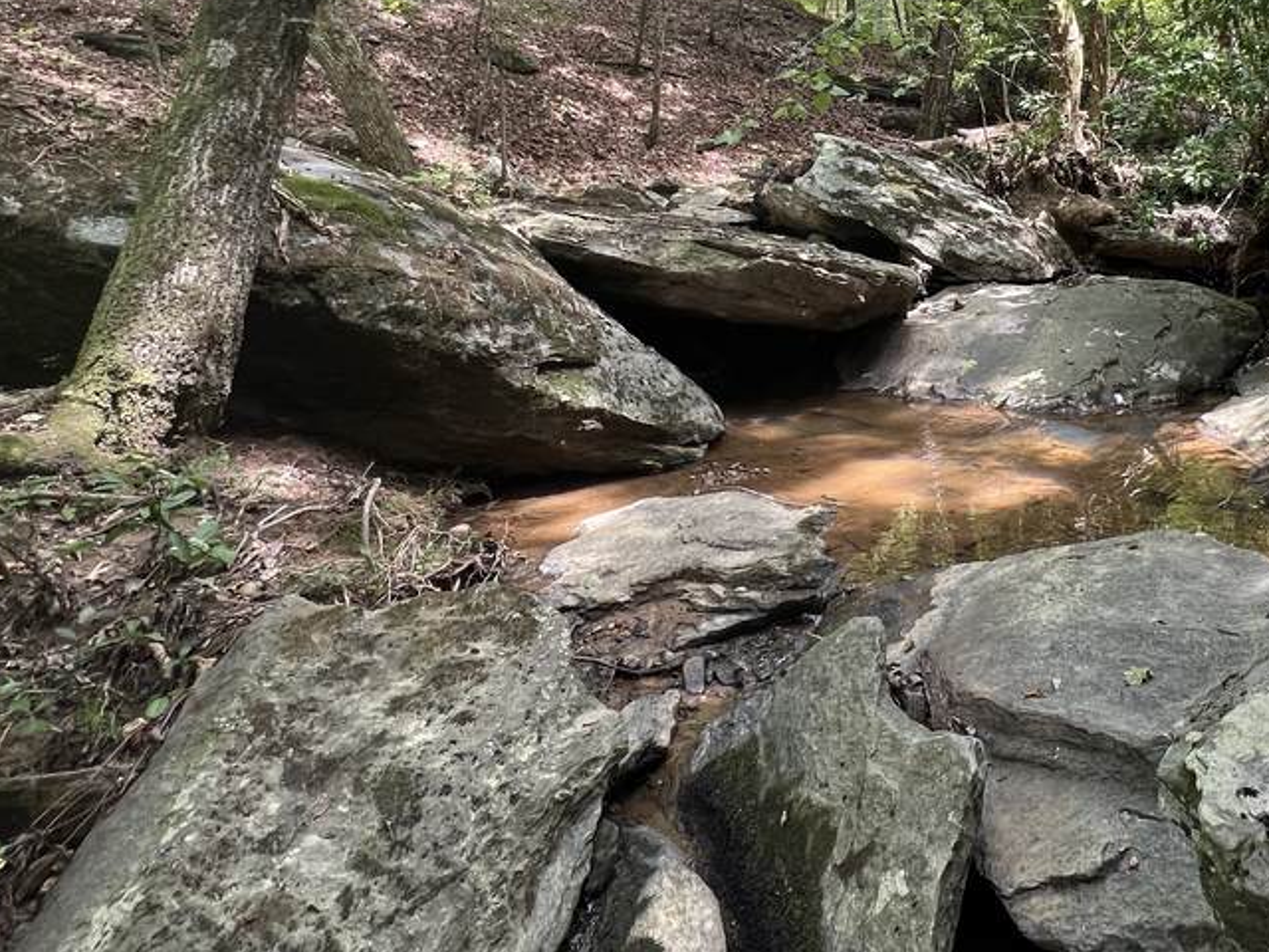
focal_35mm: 26
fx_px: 953
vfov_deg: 49.3
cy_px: 161
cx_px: 932
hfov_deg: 63.8
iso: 100
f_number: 1.8
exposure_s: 1/99
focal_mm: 1.57
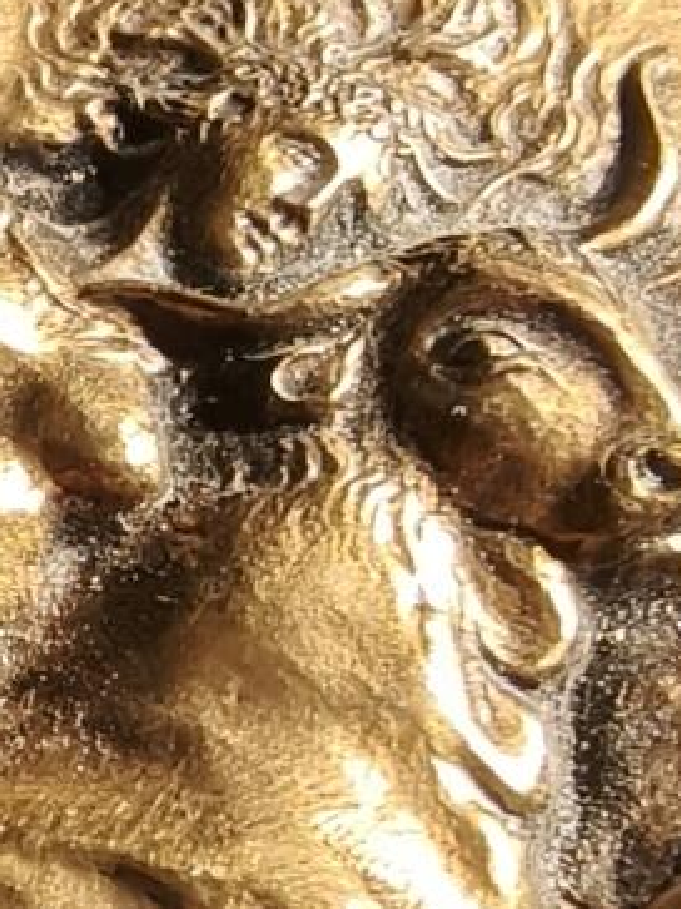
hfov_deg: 12.3
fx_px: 2992
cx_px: -356
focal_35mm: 114
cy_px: 1275
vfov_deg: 16.1
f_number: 2
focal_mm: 2.32
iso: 125
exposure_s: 1/50
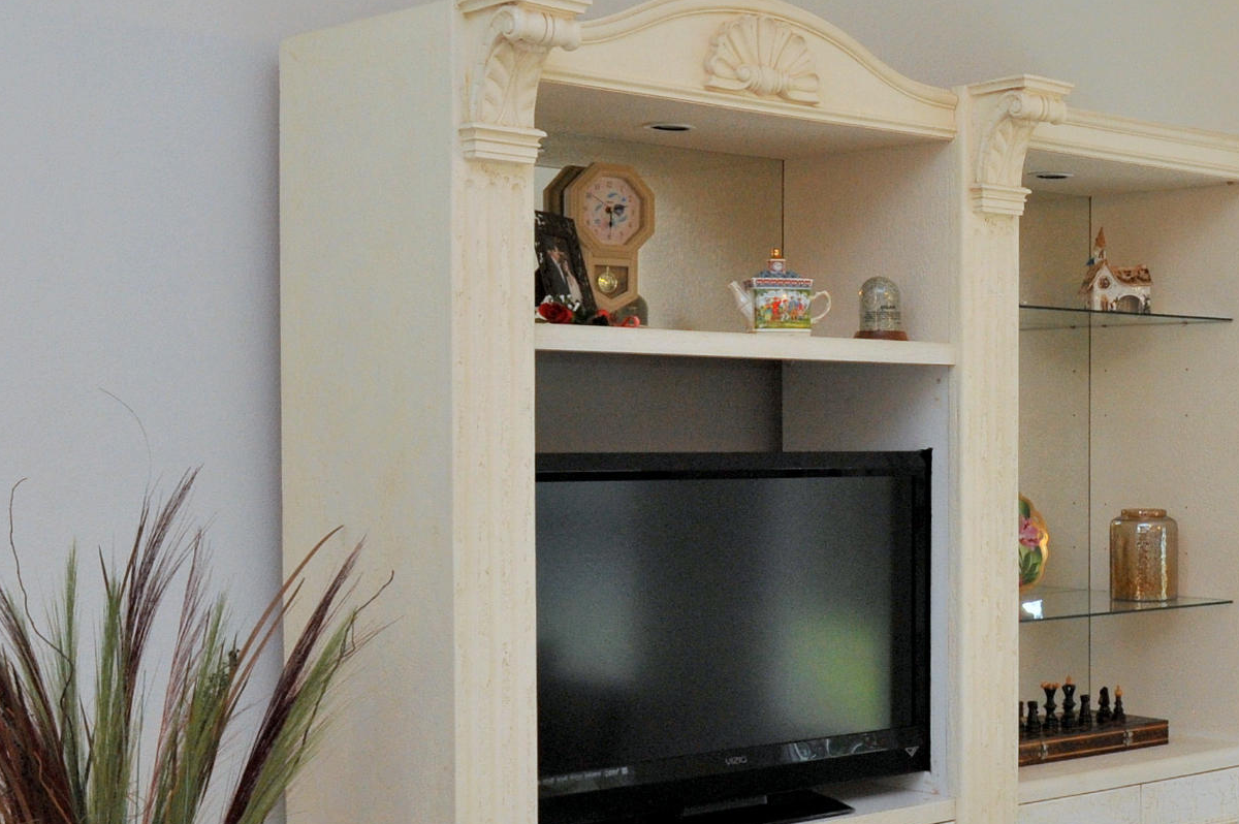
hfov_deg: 30.9
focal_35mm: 60
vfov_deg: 22.6
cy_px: 473
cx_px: 1249
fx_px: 2063
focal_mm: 24
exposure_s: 1/250
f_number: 10
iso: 1600
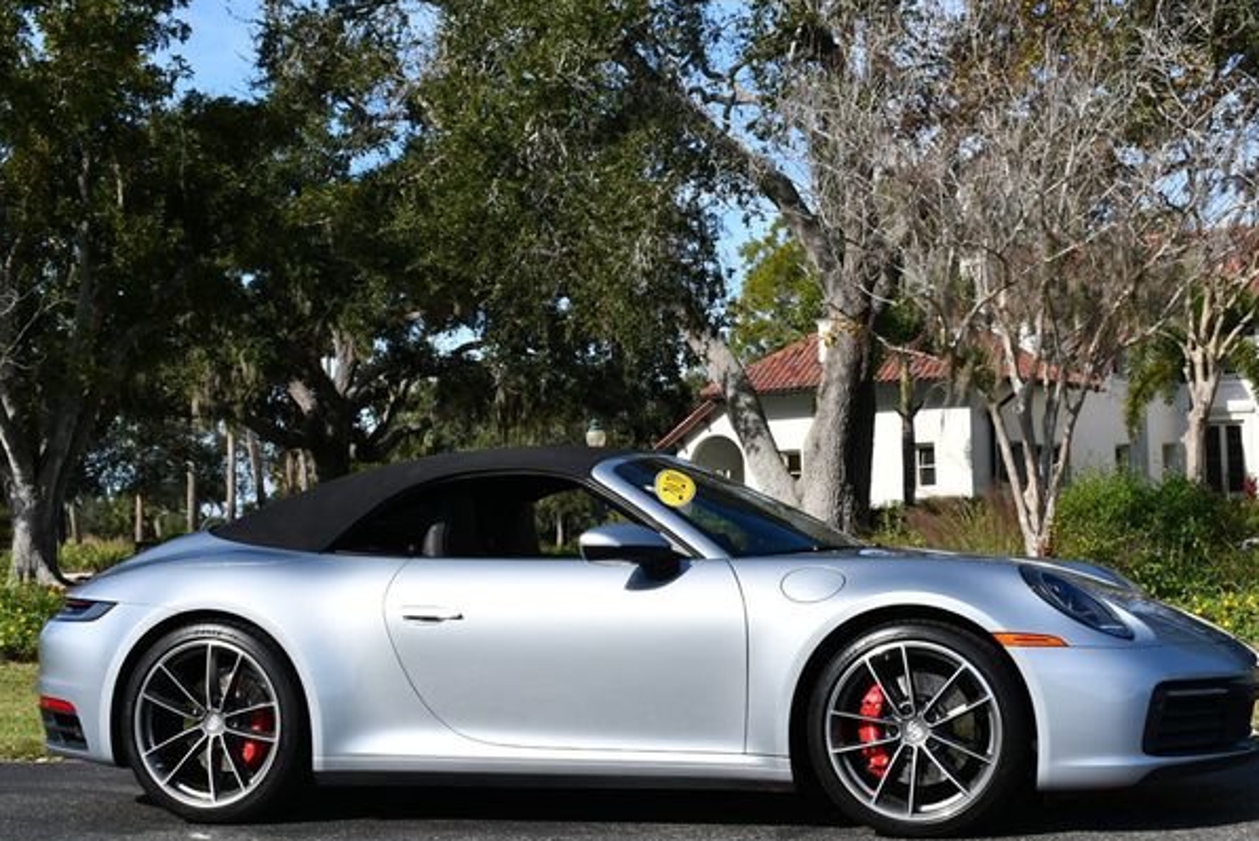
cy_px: 445
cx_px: 656
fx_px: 2100
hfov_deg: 33.4
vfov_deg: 22.7
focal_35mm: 60
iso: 100
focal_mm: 28
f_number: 8
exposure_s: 1/250
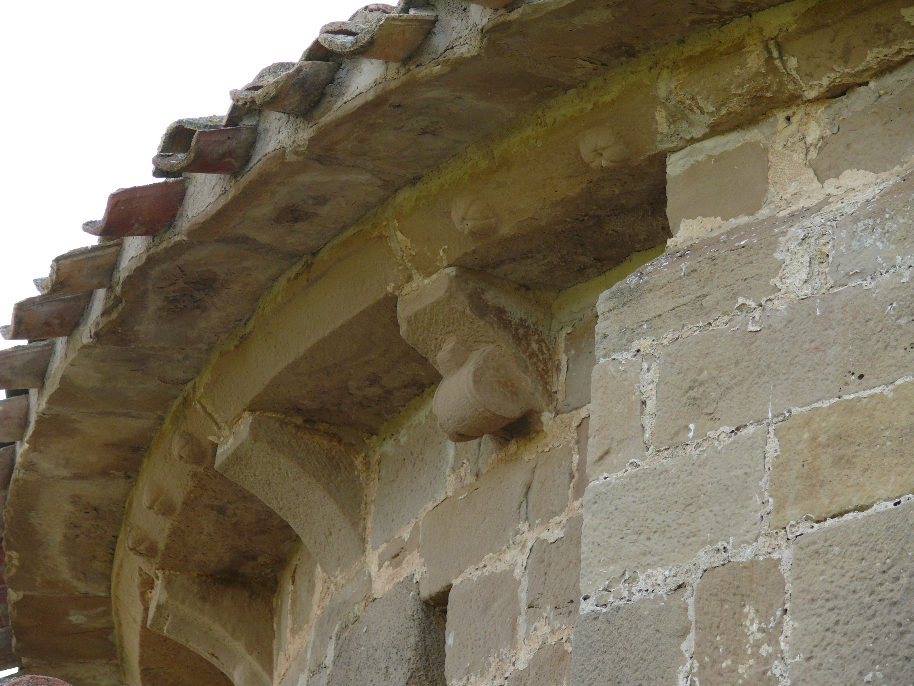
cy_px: 343
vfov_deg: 8.1
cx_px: 457
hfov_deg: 10.8
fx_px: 4832
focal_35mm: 183
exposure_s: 1/200
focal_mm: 38.8
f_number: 3.6
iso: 100
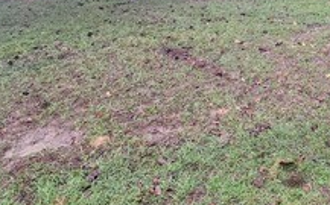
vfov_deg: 27.3
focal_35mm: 45
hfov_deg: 41.5
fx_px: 404
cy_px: 14
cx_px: 286
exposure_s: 1/120
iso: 160
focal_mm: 6.4
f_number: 1.8
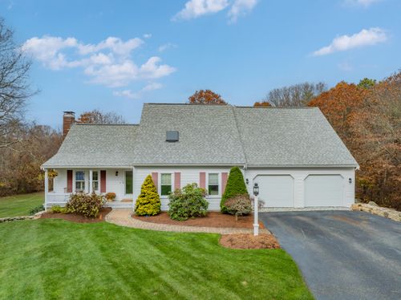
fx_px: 278
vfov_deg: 56.7
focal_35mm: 24
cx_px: 200
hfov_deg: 71.6
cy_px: 150
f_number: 8
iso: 200
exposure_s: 1/320
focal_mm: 12.29
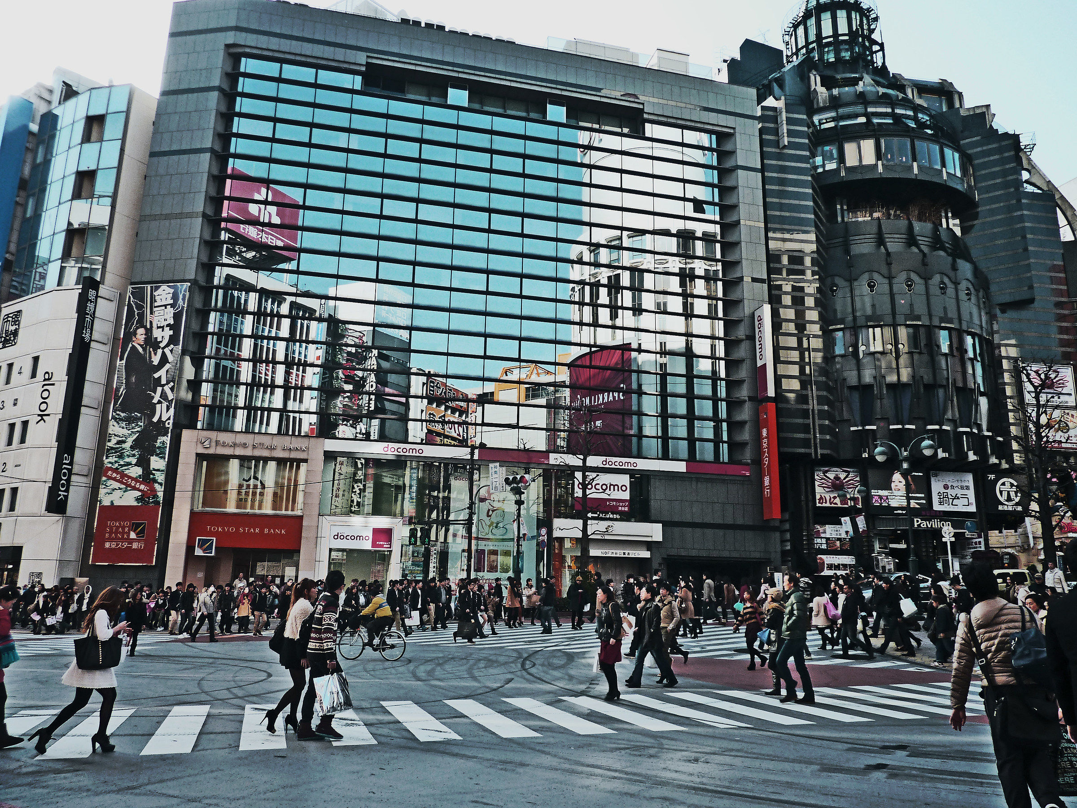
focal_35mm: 25
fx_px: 778
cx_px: 538
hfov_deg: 69.4
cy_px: 404
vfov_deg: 54.9
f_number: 4
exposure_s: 1/250
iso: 80
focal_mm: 4.1
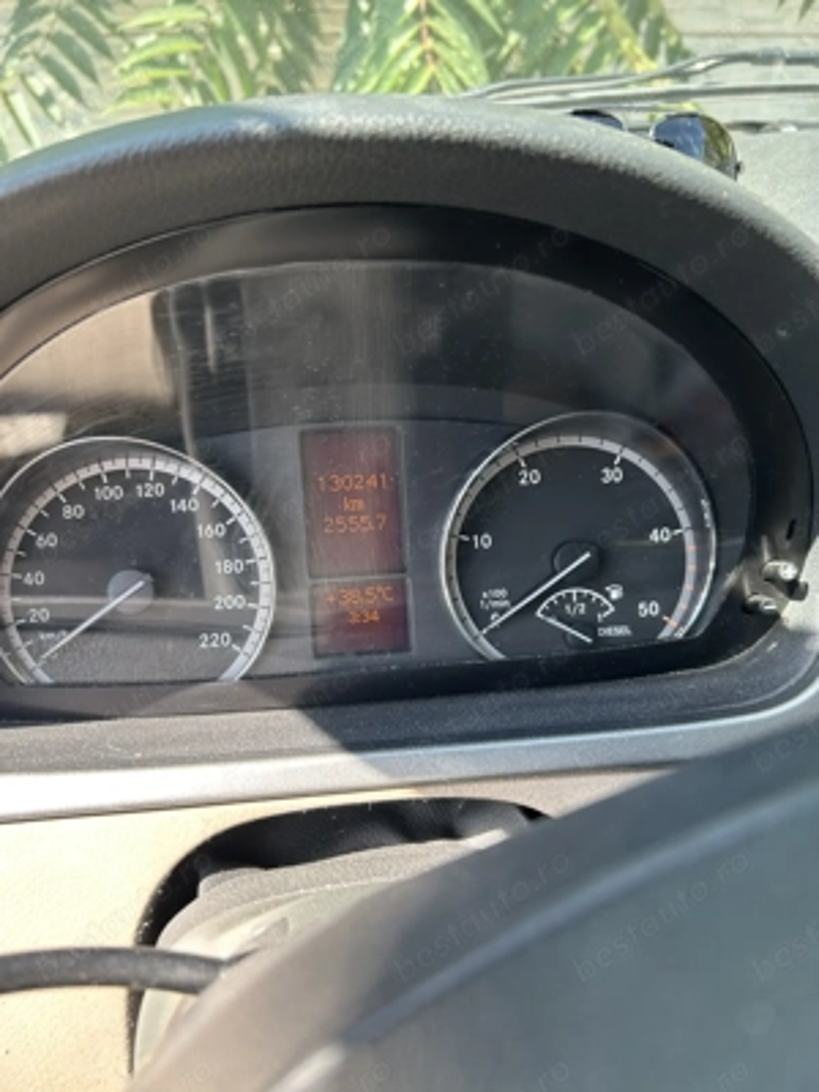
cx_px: 410
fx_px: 820
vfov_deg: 67.3
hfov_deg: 53.1
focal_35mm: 26
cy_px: 546
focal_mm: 5.7
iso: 50
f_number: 1.5
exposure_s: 1/210
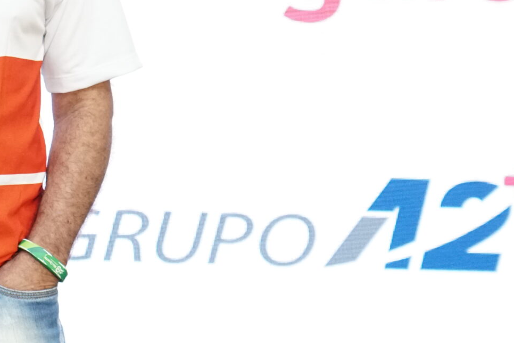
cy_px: 39
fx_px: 1646
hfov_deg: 17.2
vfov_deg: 11.8
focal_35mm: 115
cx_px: -41
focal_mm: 29
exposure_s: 1/160
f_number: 4.5
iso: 2000
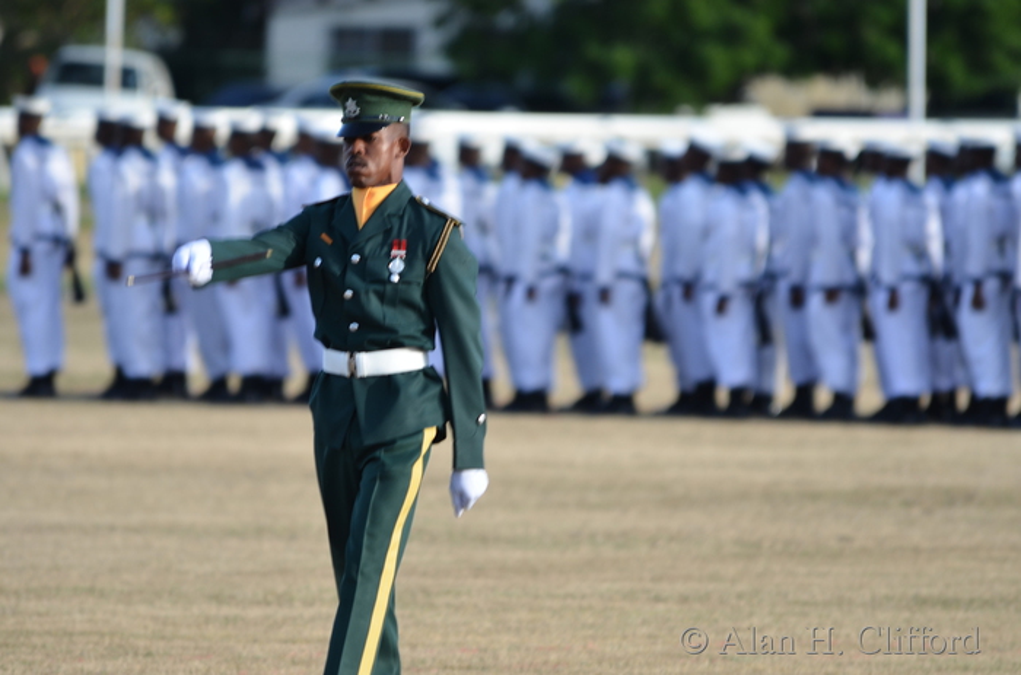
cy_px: 338
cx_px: 510
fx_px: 16974
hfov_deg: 3.4
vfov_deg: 2.3
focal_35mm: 600
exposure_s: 1/200
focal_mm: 400
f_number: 5.6
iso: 125
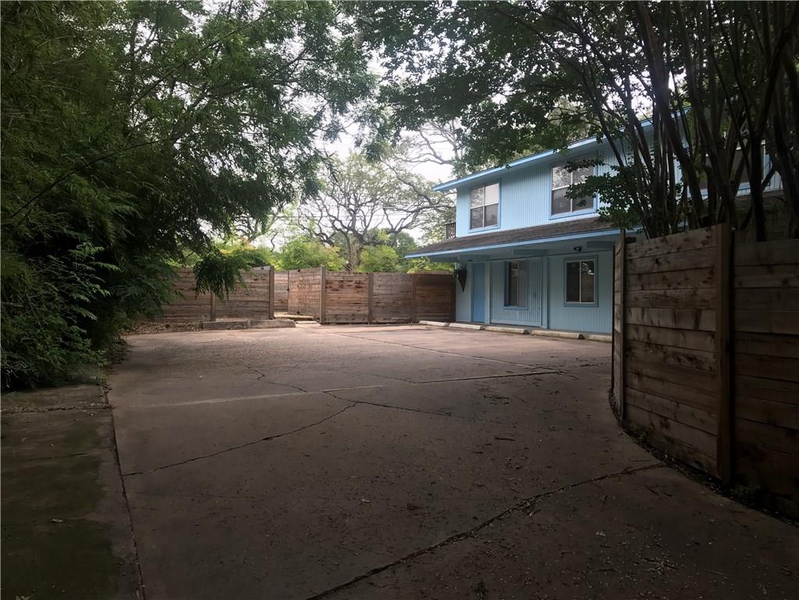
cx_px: 400
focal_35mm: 28
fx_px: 646
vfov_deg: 49.7
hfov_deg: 63.4
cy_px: 300
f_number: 1.8
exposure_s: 1/276
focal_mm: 3.99
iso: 20
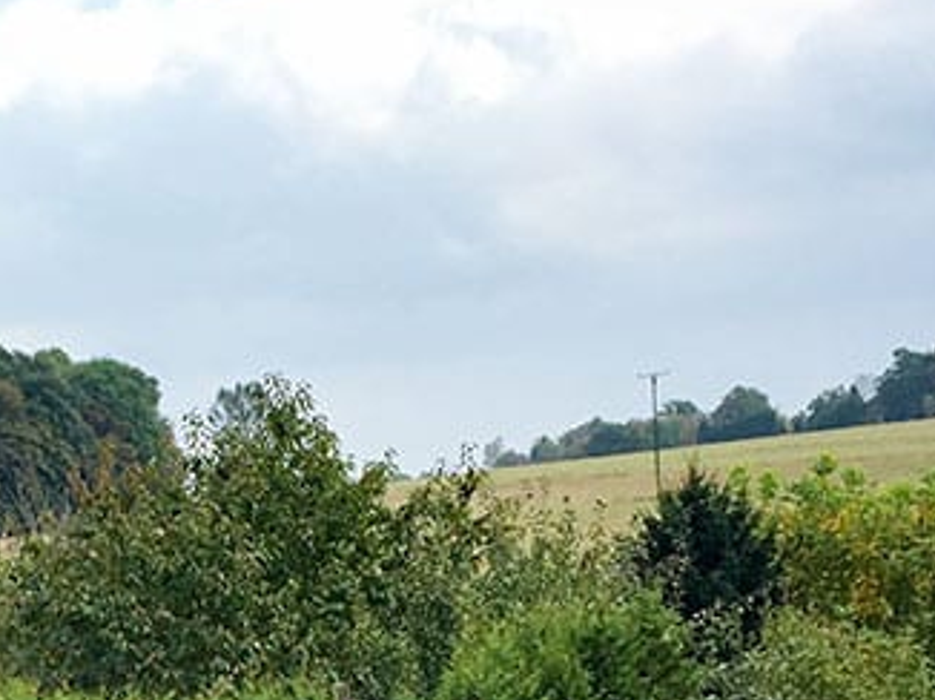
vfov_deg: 15.8
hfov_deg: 21.5
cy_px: 901
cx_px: 95
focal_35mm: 89
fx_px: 2402
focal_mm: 4.15
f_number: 2.2
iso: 32
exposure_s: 1/950
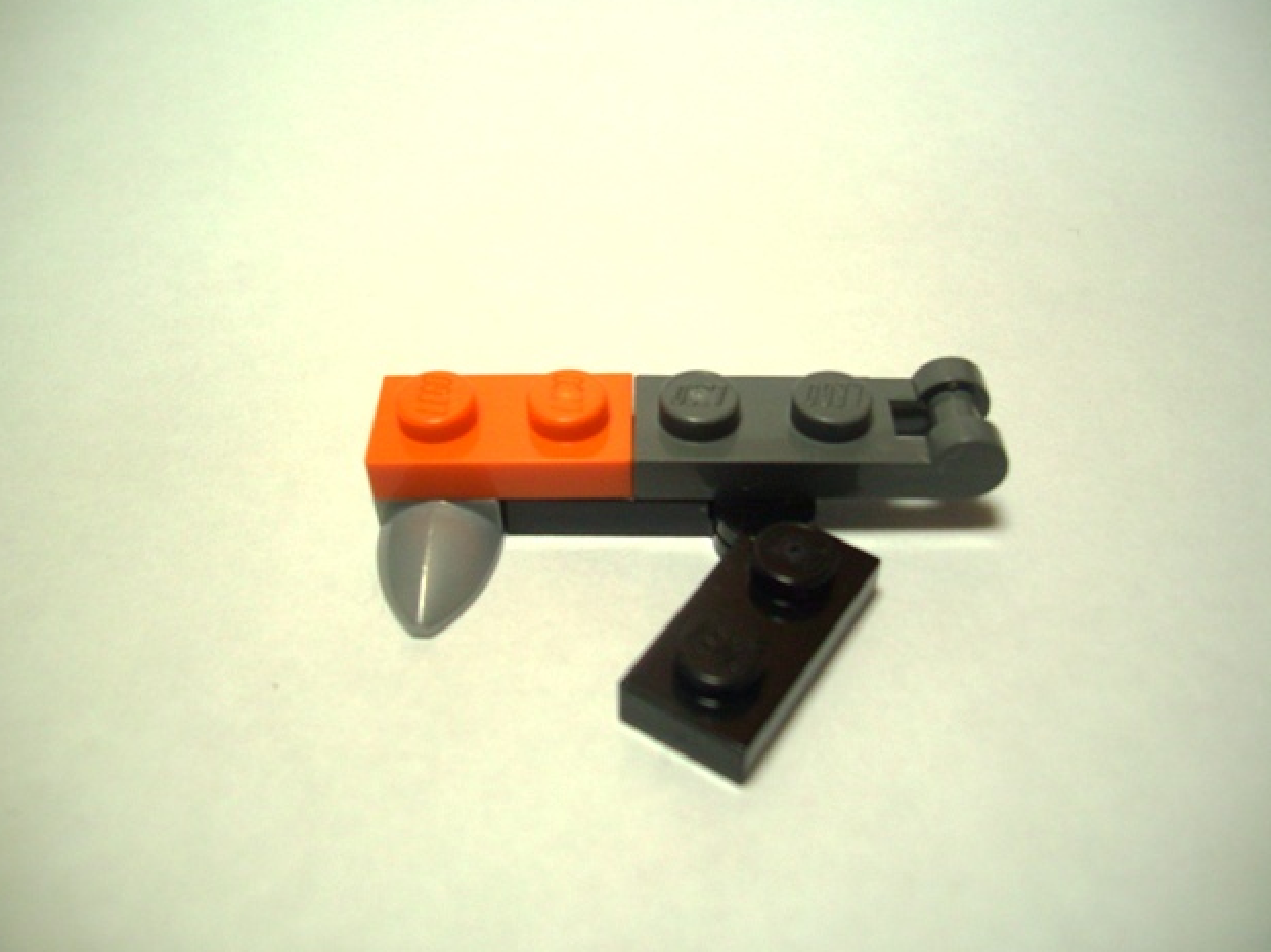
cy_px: 477
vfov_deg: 42.9
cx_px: 632
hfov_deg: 55.4
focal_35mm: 33
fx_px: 1211
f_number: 2.9
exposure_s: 1/80
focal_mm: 5.7
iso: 80
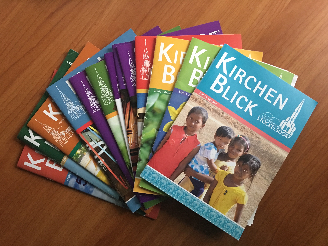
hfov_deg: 61.7
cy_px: 123
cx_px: 164
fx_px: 275
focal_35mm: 29
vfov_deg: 48.2
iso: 125
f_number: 2.2
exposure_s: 1/8
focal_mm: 4.15
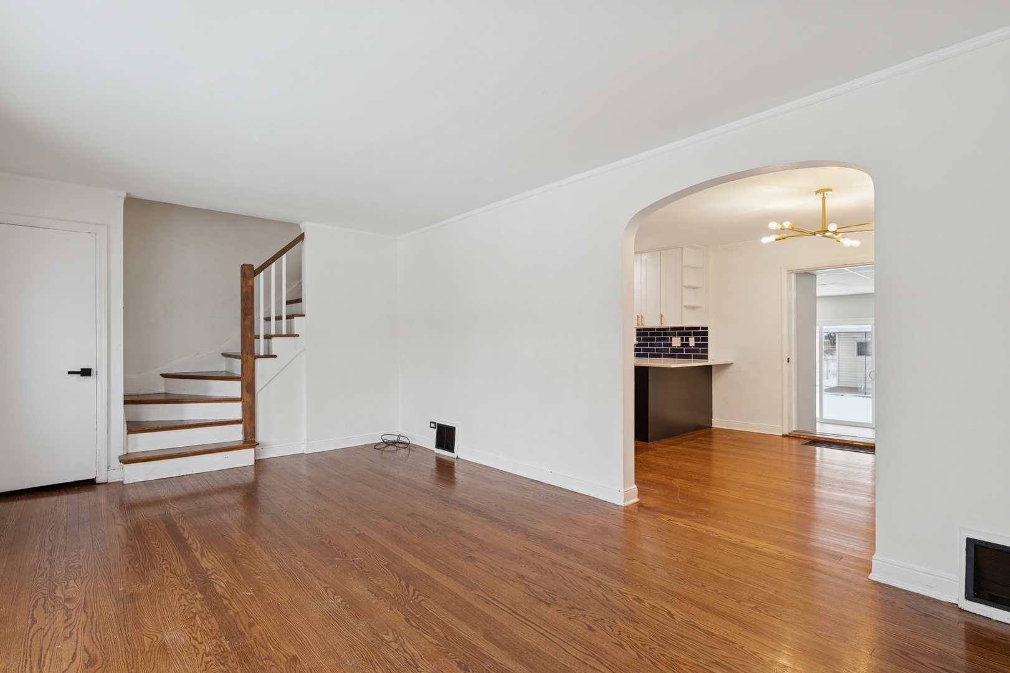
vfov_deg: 70.4
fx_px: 477
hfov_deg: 93.3
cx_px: 505
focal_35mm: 17
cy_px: 336
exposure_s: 1/200
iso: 800
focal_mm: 17
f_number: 4
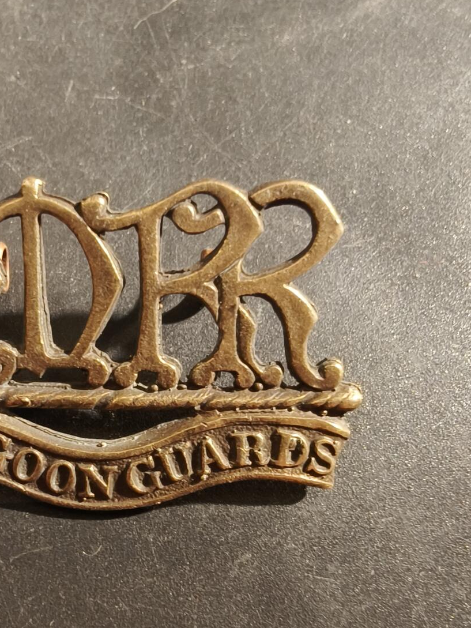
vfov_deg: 48.3
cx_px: 106
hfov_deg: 36.6
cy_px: 411
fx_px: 689
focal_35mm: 38
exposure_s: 1/20
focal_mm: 2.32
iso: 500
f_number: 2
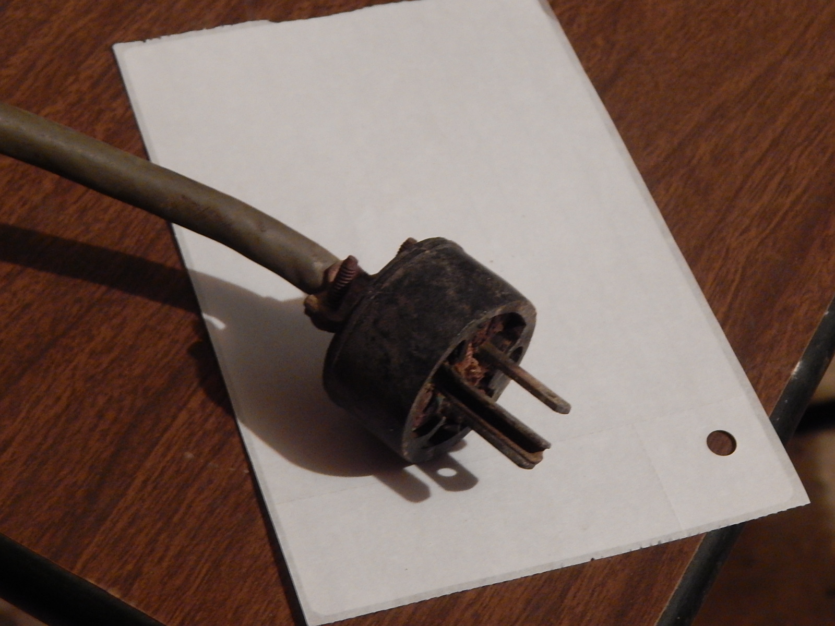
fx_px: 1809
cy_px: 313
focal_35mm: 75
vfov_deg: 19.6
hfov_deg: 26.0
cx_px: 418
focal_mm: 13.5
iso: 640
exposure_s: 1/8
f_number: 4.2
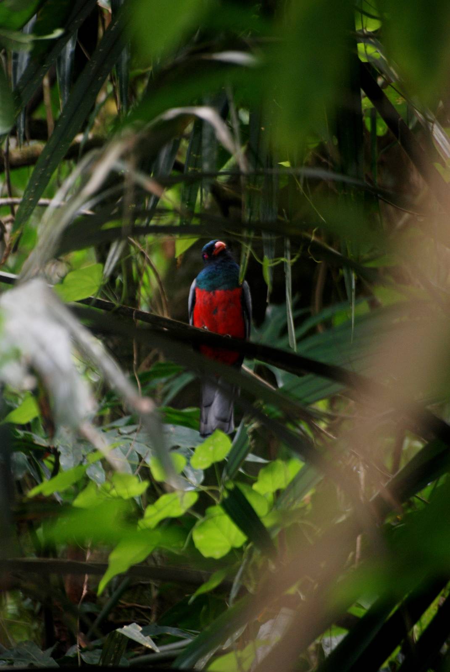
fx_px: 8413
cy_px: 336
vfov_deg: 4.6
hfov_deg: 3.1
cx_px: 225
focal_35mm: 450
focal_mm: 300
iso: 400
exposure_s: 1/60
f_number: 5.6
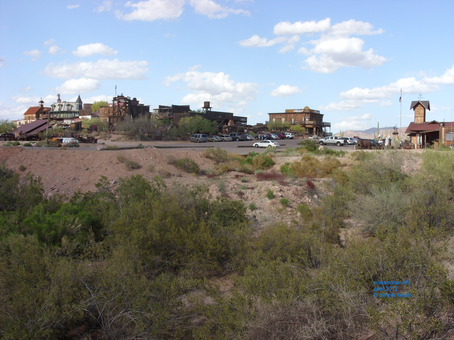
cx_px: 227
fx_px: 498
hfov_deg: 49.0
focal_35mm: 38
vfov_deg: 37.7
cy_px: 170
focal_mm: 6.3
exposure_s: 1/309
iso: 50
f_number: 4.9
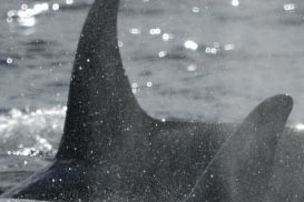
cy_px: 143
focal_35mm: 1759
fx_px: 14853
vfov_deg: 0.8
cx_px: 98
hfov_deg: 1.2
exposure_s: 1/8000
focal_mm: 600
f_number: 6.3
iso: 360
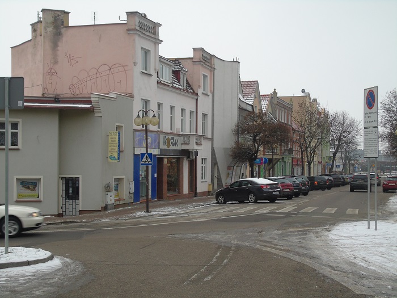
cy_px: 149
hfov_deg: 35.5
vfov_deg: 27.0
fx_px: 619
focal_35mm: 54
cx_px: 198
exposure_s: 1/50
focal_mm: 9.6
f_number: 4.5
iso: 80
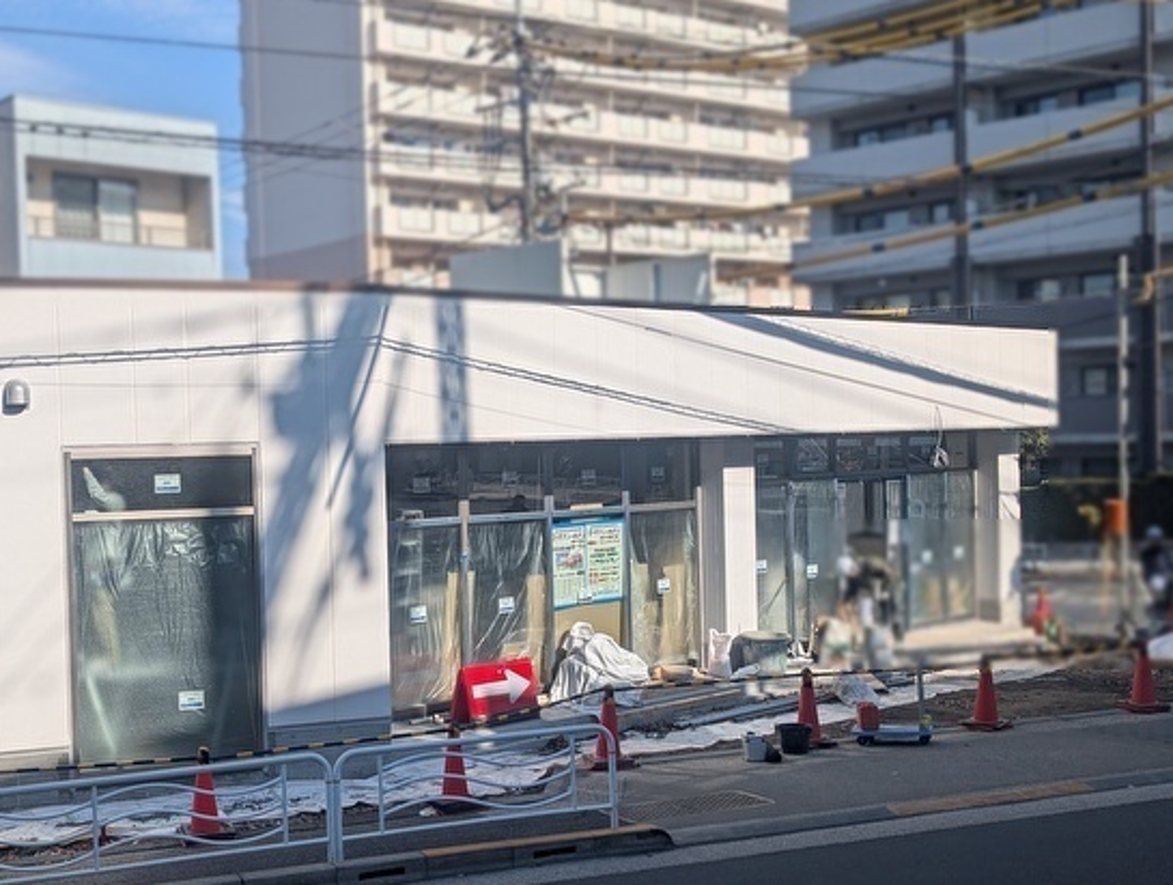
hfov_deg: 42.6
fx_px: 1494
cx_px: 450
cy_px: 507
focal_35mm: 44
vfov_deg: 32.9
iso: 22
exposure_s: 1/1603
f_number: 1.68
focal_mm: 6.9
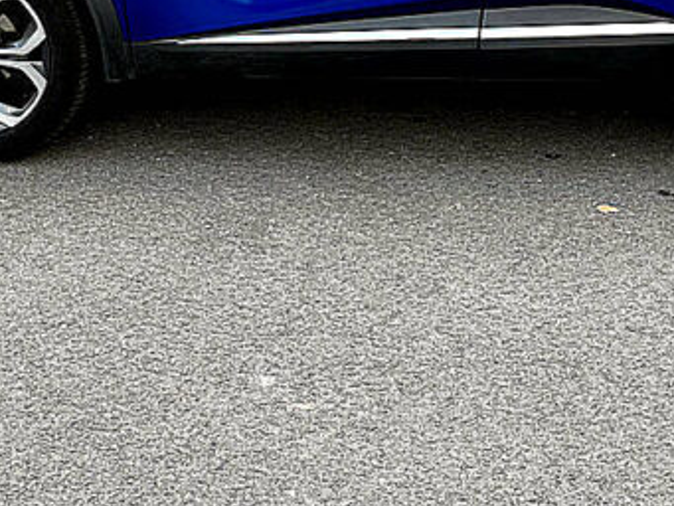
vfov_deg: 22.6
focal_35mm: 61
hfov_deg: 31.6
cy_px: -55
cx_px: 395
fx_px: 1188
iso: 64
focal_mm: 5.1
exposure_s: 1/121
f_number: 1.6
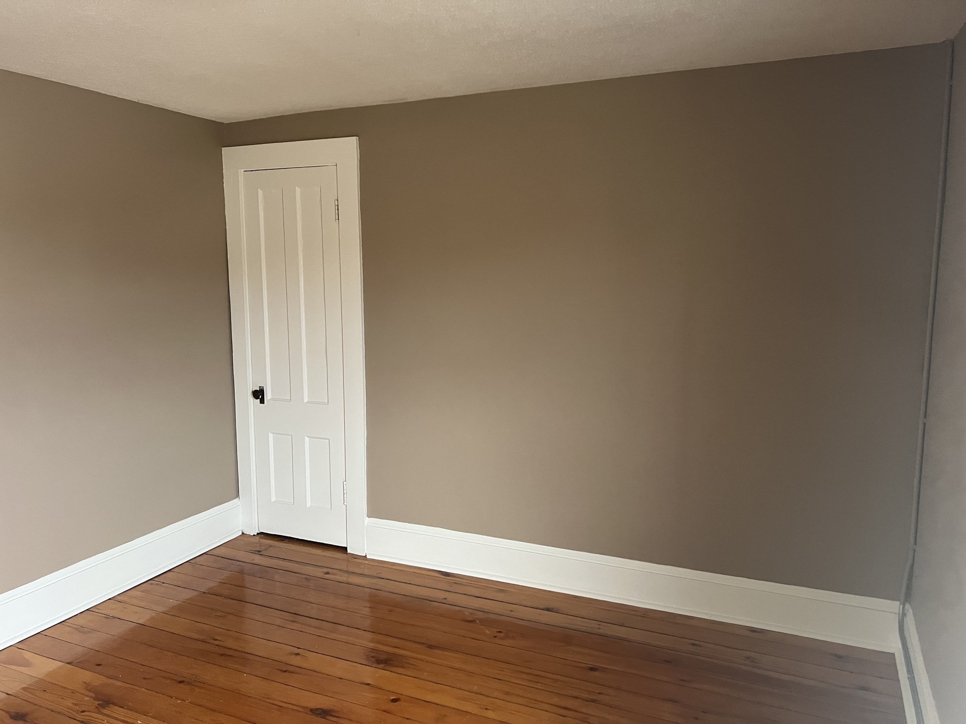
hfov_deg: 67.3
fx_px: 726
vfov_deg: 53.1
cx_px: 483
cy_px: 362
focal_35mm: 26
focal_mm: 5.7
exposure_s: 1/60
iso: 320
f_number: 1.5
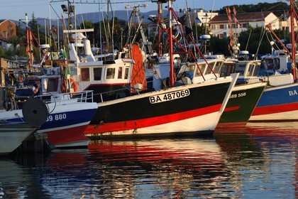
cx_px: 149
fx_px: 1324
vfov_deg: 8.6
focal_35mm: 160
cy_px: 100
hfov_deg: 12.8
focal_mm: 160
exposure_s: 1/250
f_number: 7.1
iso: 200
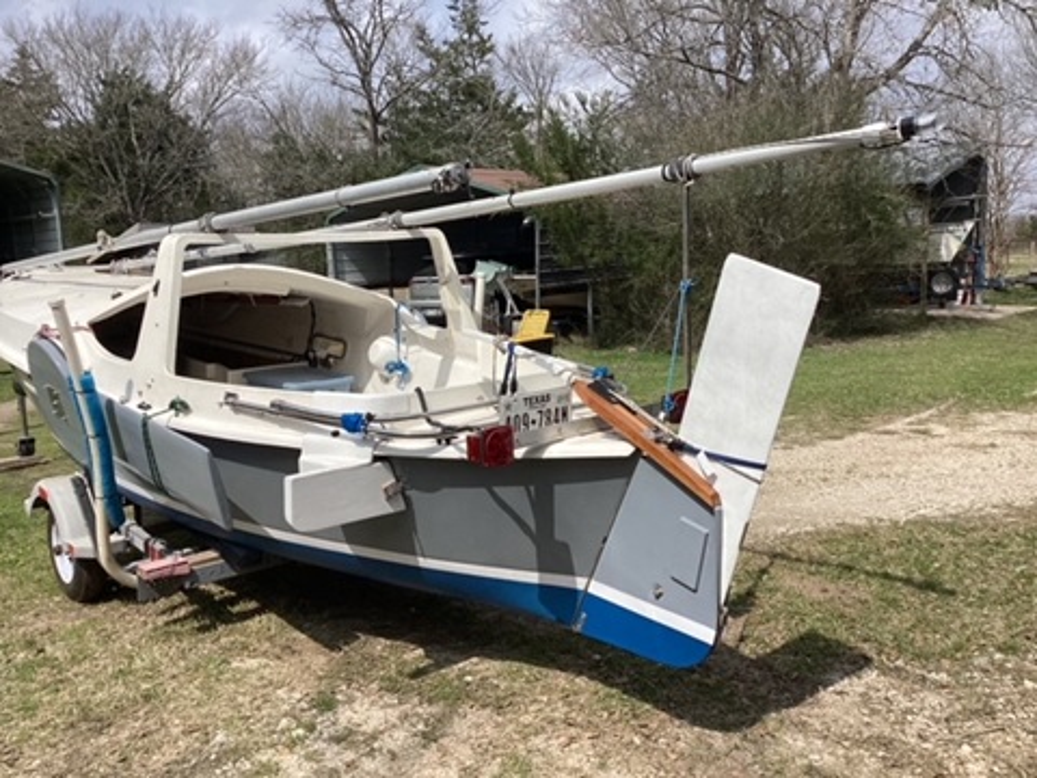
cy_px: 389
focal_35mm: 31
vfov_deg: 45.4
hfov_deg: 58.4
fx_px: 929
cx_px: 518
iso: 25
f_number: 2.4
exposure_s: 1/1988
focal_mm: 3.3
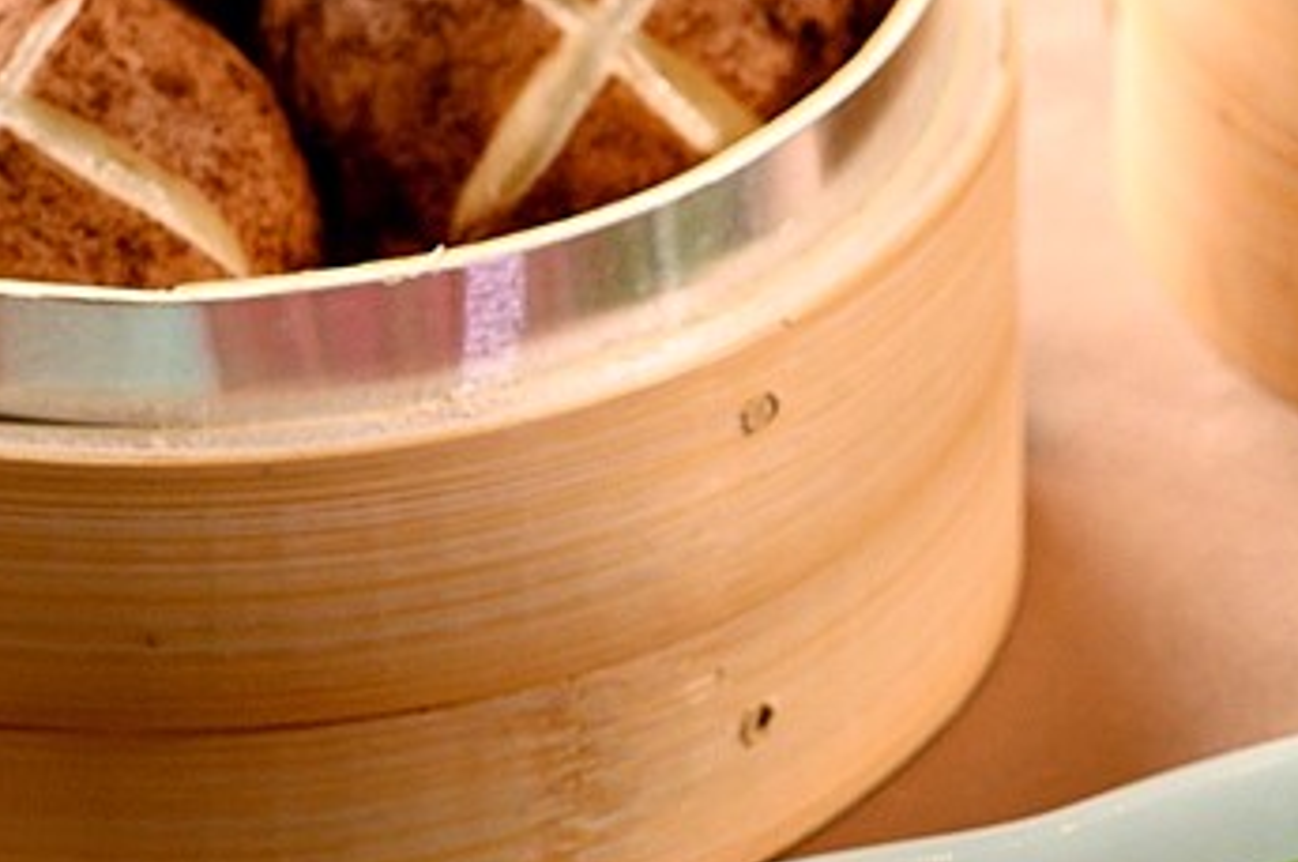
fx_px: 10657
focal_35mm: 296
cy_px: 937
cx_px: 1193
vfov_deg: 4.6
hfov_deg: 7.0
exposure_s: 1/250
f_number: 8
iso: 500
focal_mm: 85
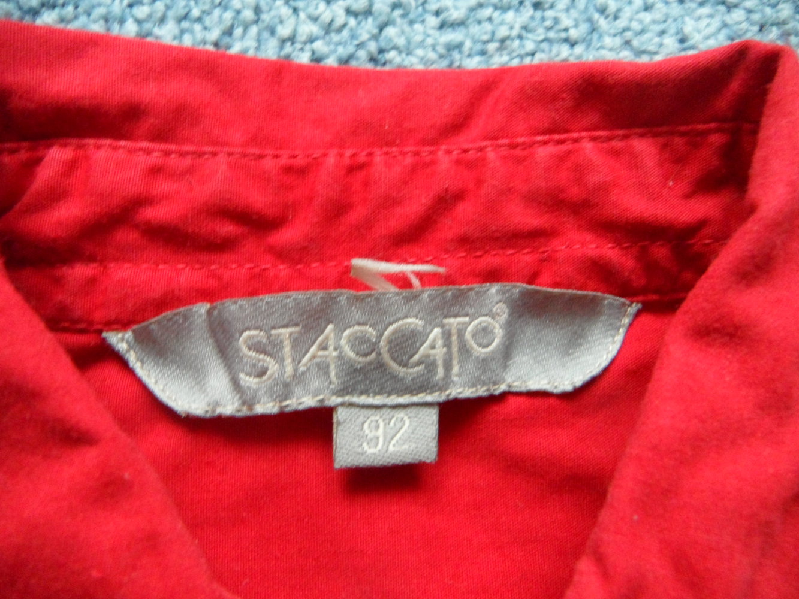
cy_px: 300
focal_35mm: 24
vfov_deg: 56.8
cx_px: 400
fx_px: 554
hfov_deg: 71.6
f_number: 2.9
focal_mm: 4.1
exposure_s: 1/30
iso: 400
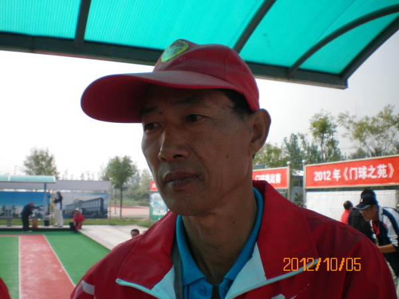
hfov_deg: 49.0
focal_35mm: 38
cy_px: 150
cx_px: 200
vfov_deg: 37.7
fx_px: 438
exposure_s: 1/400
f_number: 4.6
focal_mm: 6.3
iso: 64
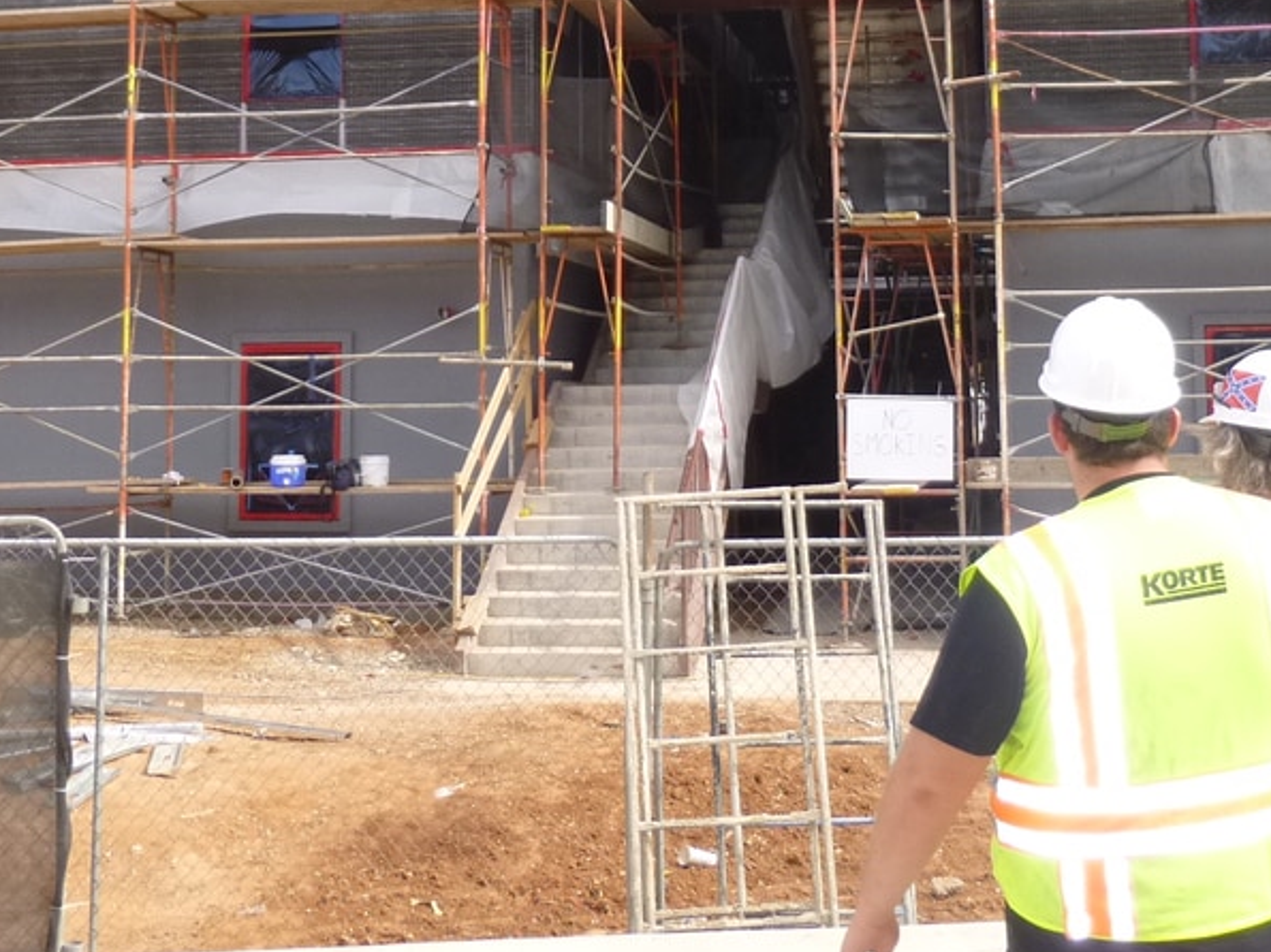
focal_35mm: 56
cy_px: 100
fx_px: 2056
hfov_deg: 34.3
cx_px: 700
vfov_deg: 25.3
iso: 100
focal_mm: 4.5
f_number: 3.1
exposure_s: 1/400
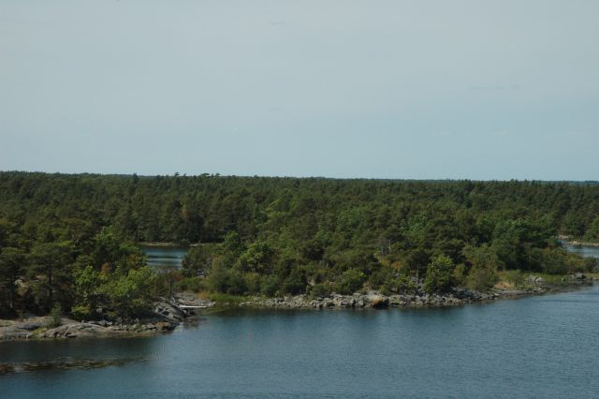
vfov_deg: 13.0
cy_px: 200
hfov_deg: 19.5
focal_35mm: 105
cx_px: 300
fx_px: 1746
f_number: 13
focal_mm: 70
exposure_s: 1/640
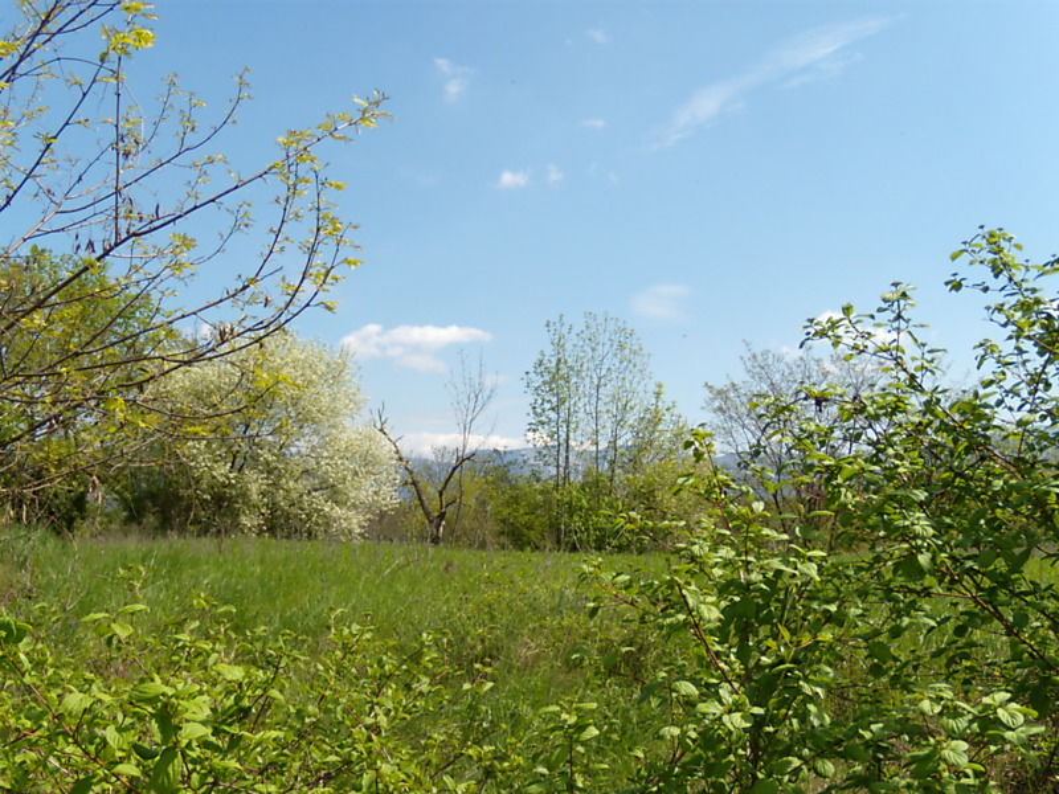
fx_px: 1101
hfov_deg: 51.4
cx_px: 530
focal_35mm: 36
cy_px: 397
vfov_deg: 39.7
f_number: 3.6
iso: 80
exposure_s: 1/640
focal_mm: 6.4
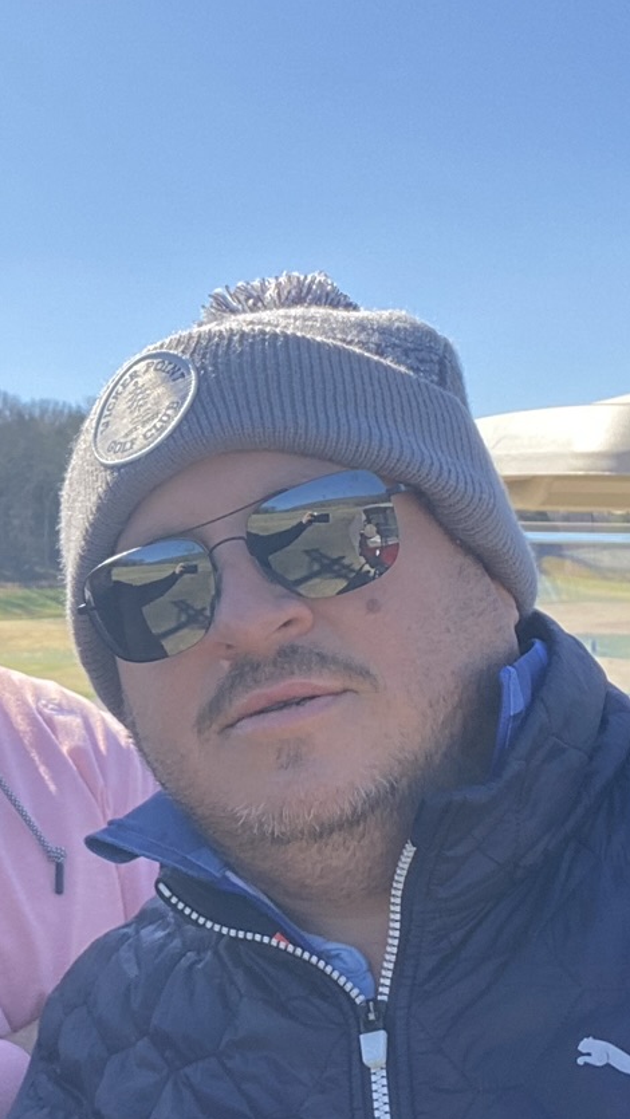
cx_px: -64
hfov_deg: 19.2
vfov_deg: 34.9
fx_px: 1781
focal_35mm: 60
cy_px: 553
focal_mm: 2.71
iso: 25
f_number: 2.2
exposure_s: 1/487
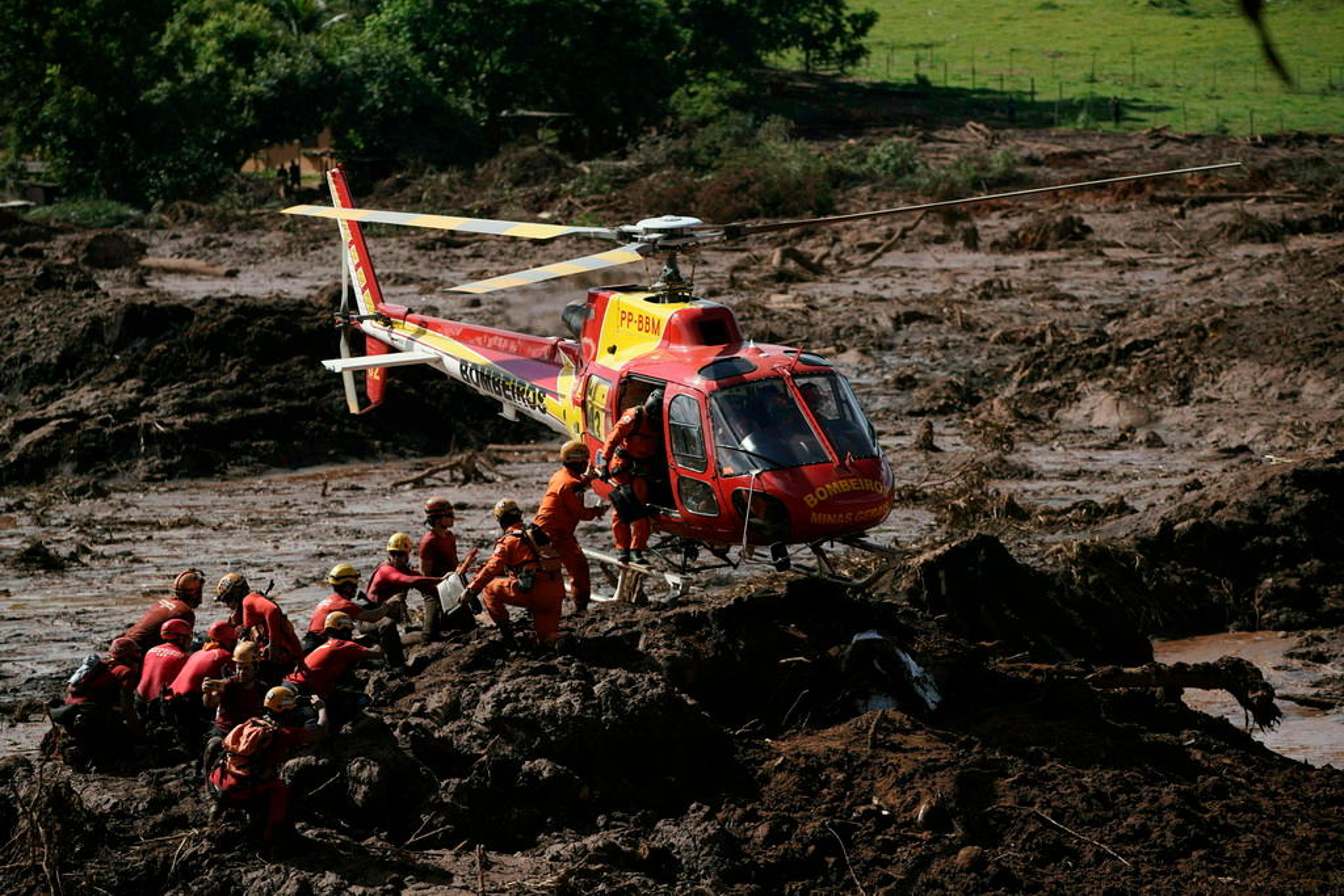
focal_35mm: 145
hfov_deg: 14.2
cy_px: 448
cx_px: 672
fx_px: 5414
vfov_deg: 9.5
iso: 400
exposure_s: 1/4000
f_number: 4
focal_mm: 145
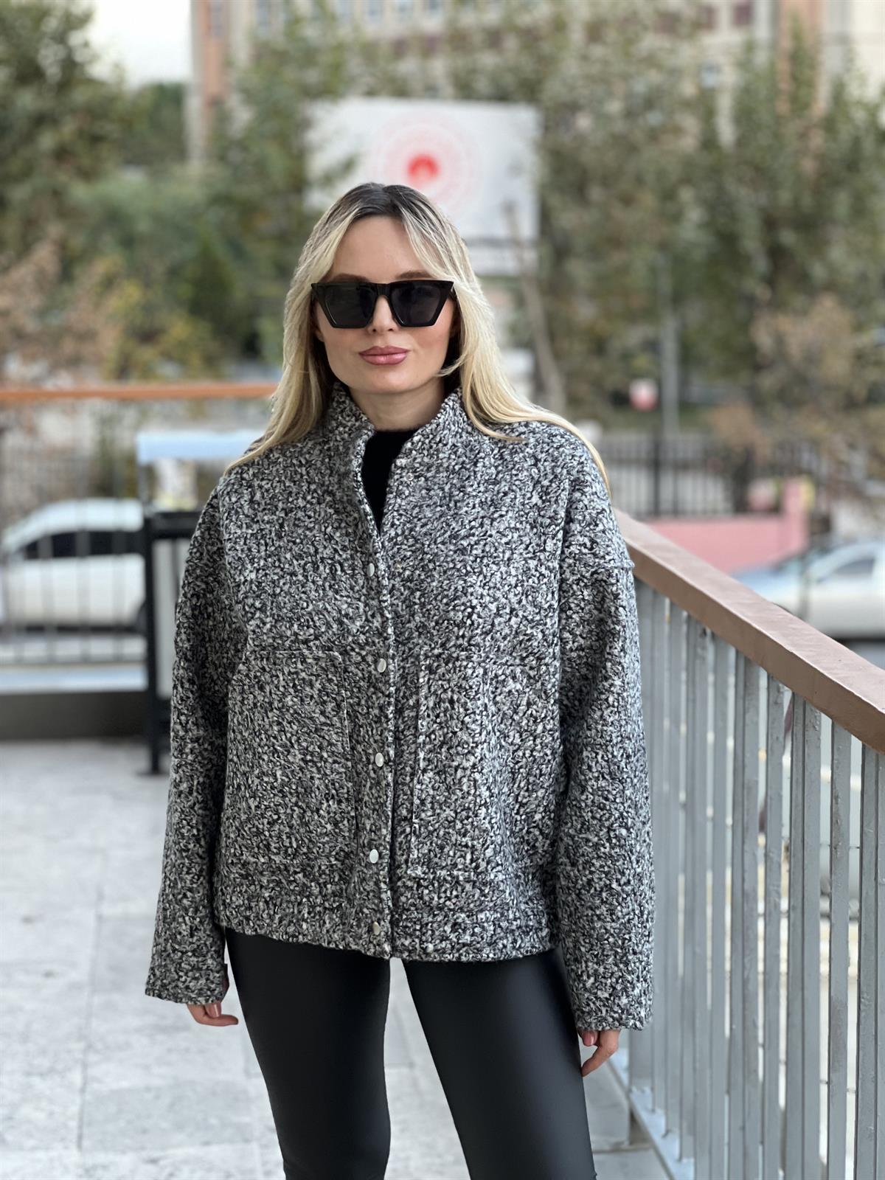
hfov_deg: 19.1
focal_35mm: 77
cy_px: 590
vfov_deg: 25.3
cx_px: 442
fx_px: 2625
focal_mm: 9
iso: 250
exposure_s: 1/33
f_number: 2.8
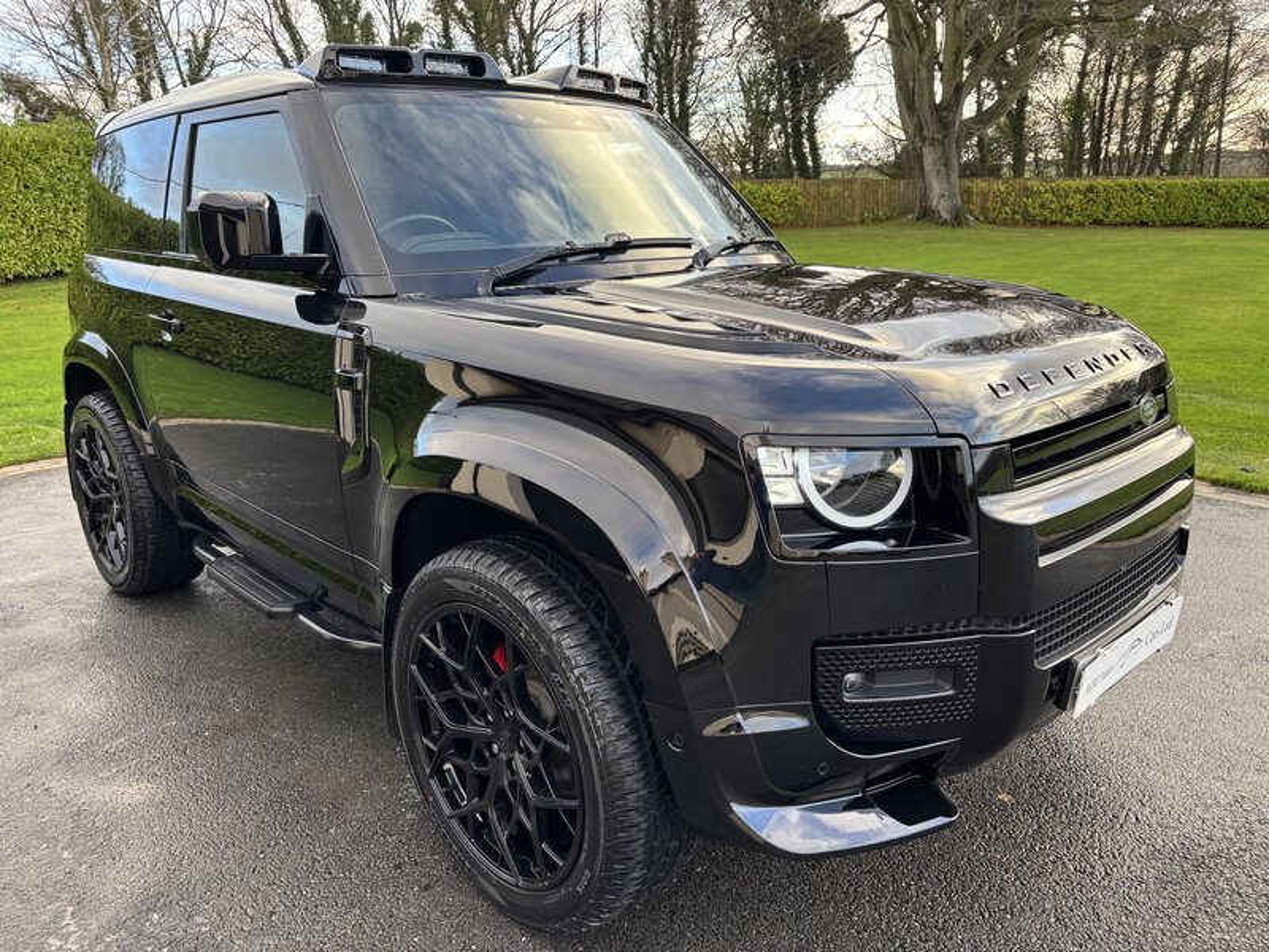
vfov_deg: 53.1
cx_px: 634
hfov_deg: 67.3
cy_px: 476
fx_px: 953
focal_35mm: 26
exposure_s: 1/121
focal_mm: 5.96
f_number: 1.6
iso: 40
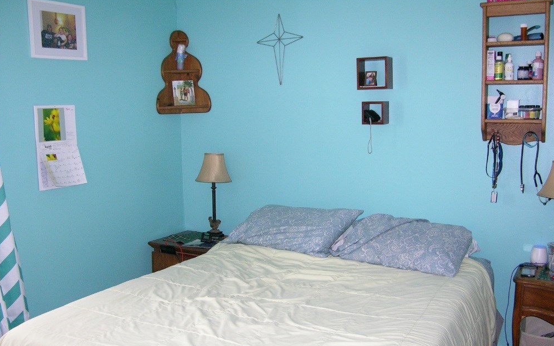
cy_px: 206
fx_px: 574
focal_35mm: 38
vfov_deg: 33.5
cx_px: 276
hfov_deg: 51.5
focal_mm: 8.9
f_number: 2.8
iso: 200
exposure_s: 1/60.1
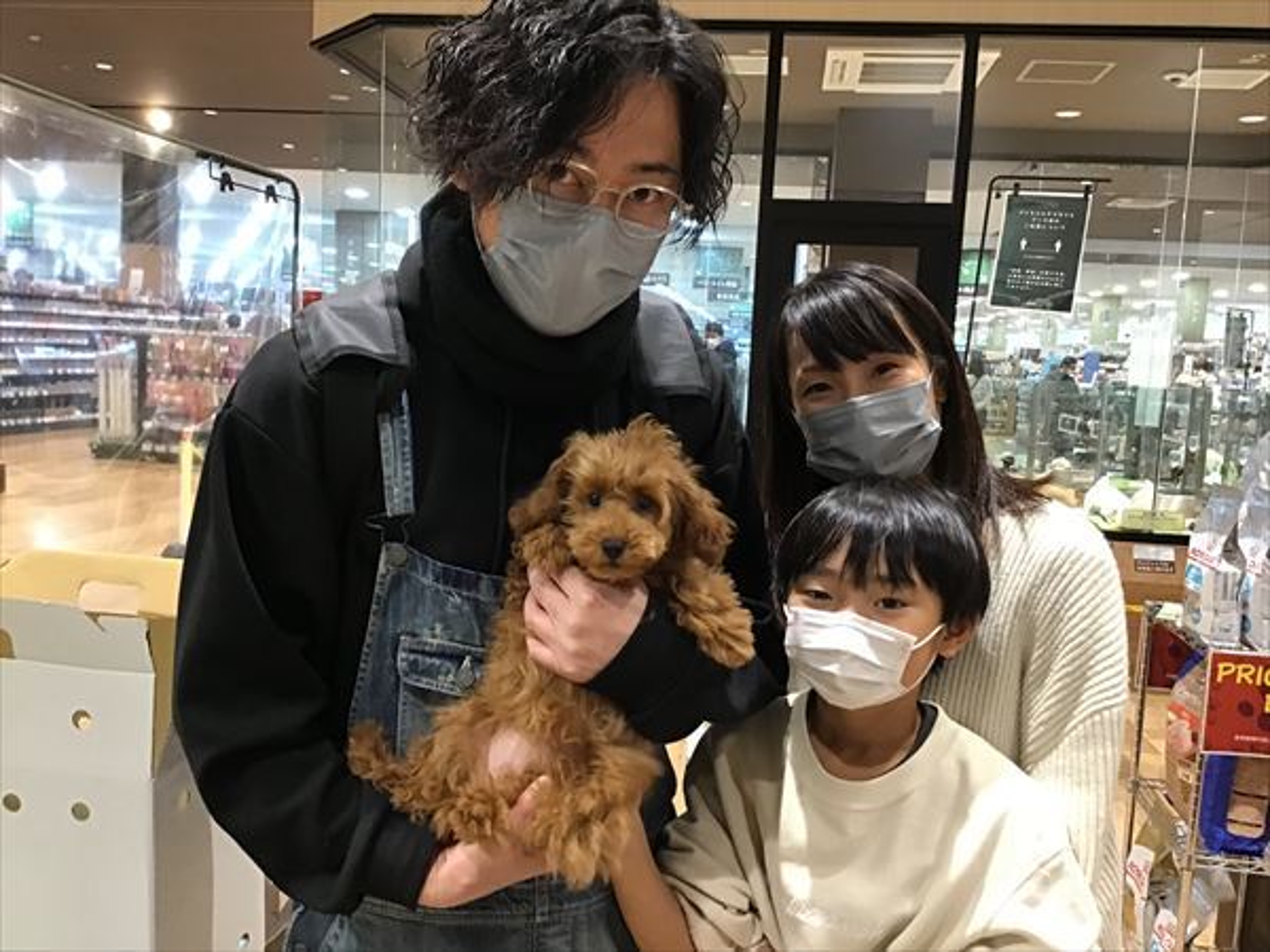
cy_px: 476
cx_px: 635
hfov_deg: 58.4
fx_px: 1137
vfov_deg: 45.4
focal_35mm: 31
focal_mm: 3.3
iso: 125
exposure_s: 1/30
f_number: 2.4
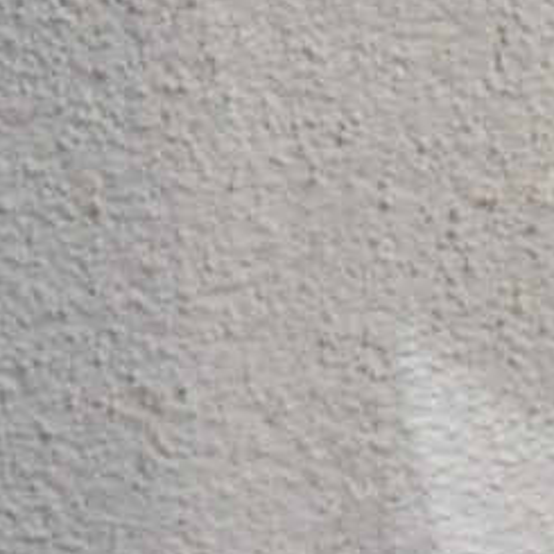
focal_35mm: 452
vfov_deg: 3.7
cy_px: -1301
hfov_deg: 3.9
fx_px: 8184
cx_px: 70
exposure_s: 1/100
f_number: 5.6
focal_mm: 34
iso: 400
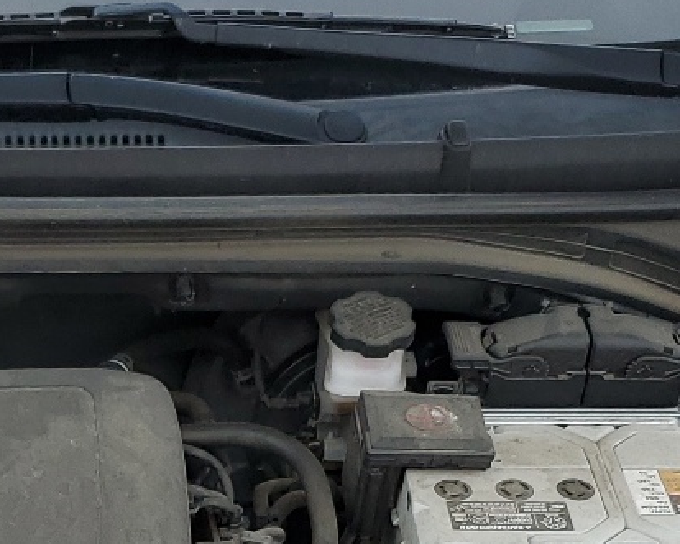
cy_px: 621
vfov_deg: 15.2
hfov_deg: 19.2
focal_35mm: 98
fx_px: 1972
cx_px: 76
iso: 50
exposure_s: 1/1250
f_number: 1.5
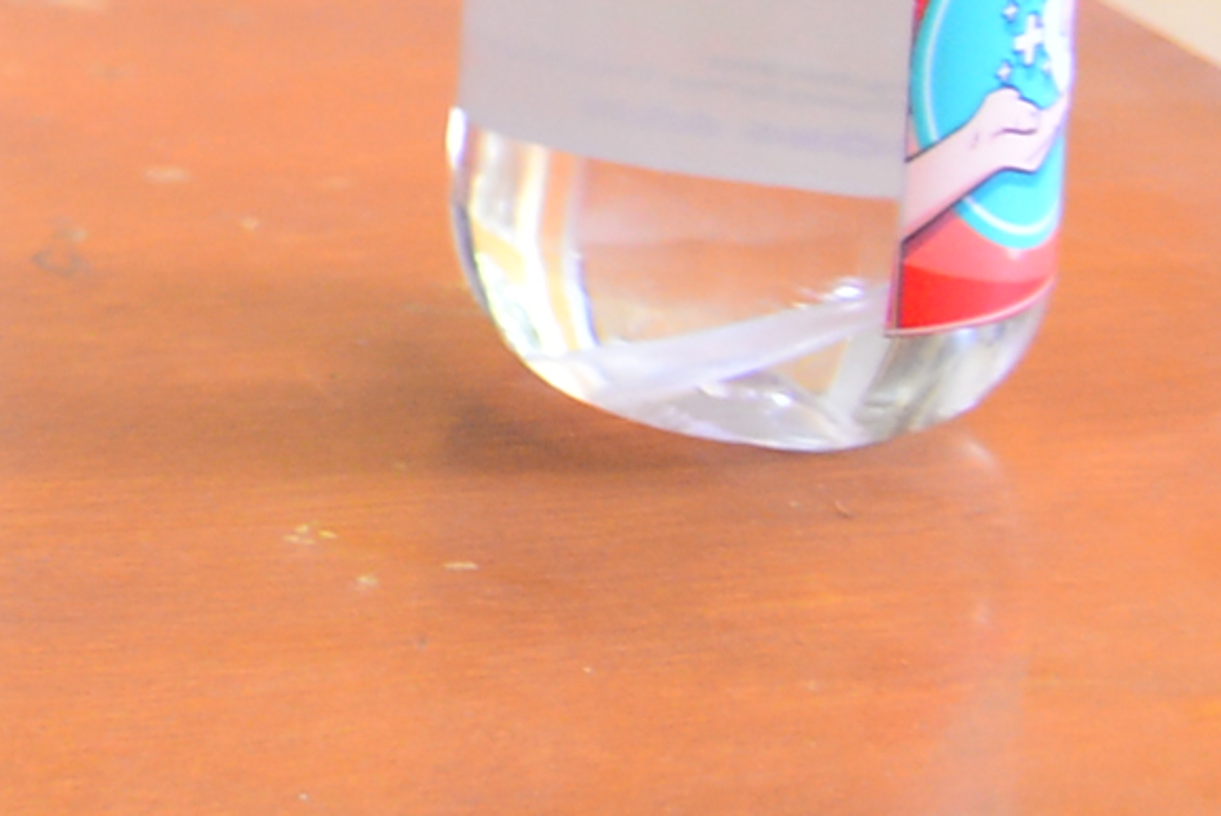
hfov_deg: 5.9
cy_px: -1662
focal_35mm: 312
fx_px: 10587
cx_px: -3048
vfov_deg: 4.2
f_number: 3.2
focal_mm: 40
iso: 800
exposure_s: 1/100
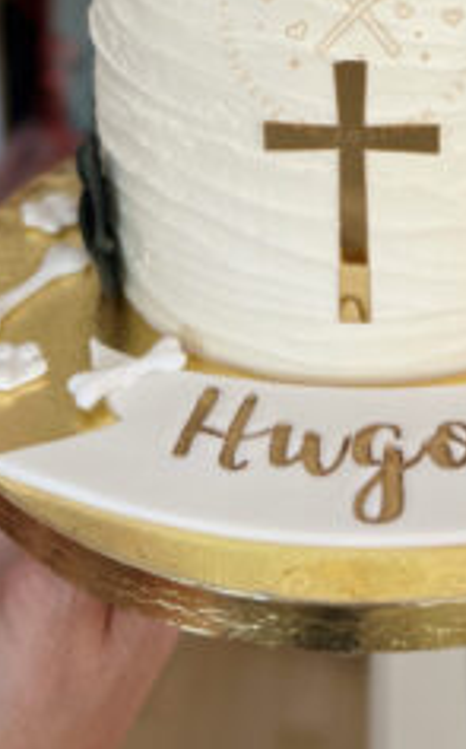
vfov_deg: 31.7
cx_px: 372
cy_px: -17
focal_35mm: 59
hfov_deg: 21.7
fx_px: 1202
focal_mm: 5.7
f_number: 1.5
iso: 50
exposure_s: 1/121
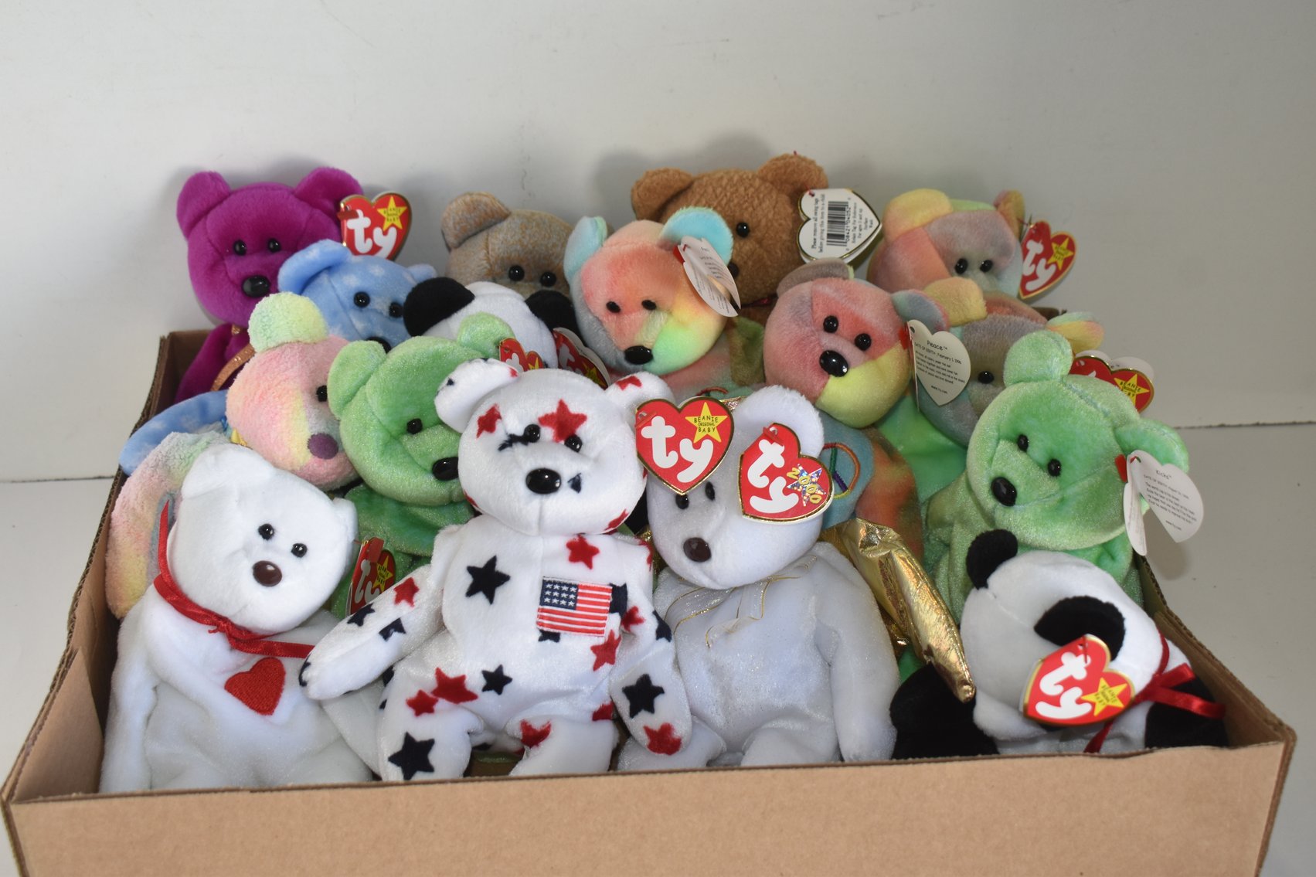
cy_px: 438
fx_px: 1754
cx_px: 658
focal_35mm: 48
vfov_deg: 28.1
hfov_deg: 41.1
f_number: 5.6
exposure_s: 1/60
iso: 280
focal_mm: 32
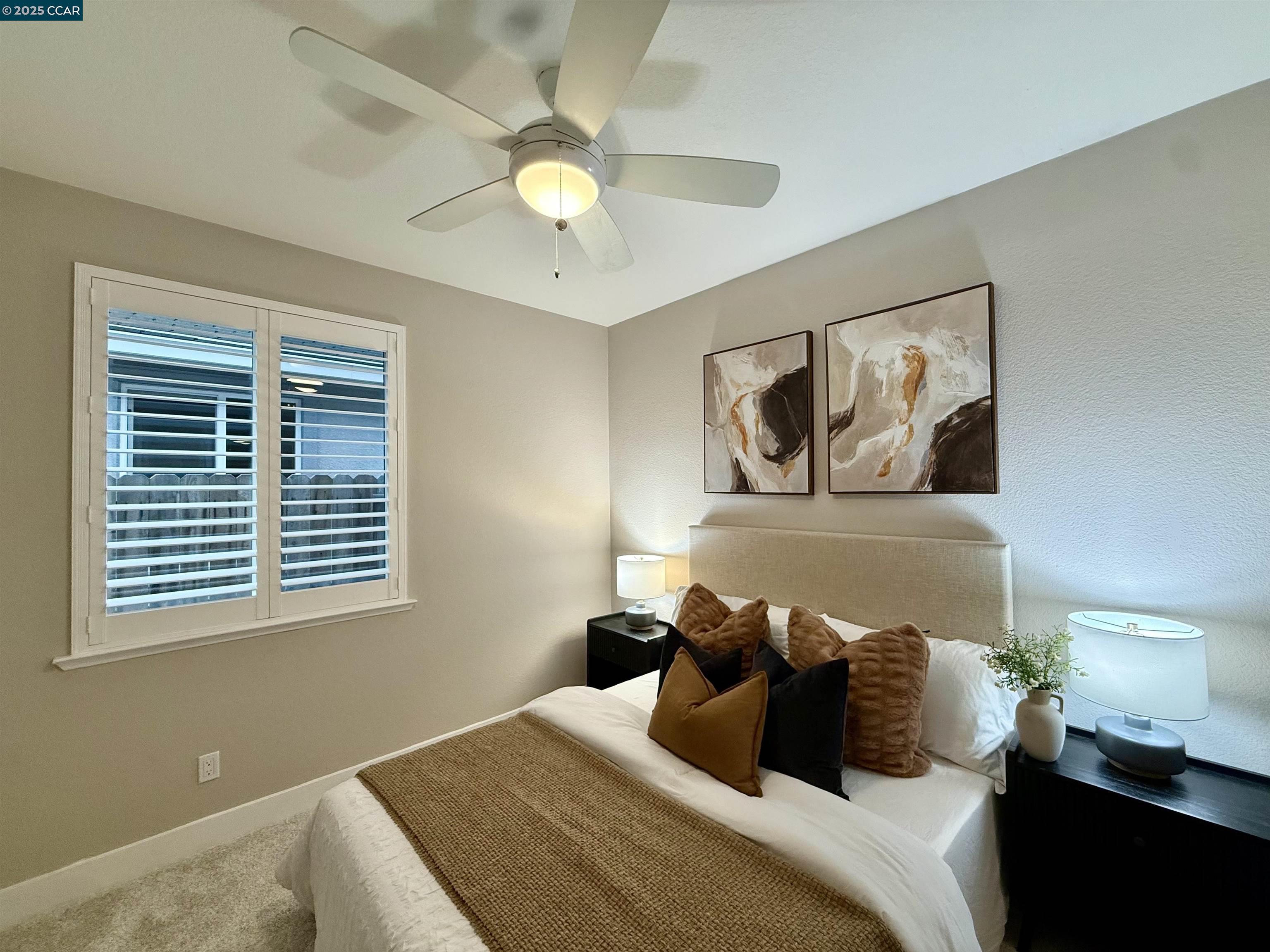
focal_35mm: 14
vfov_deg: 85.7
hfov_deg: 102.1
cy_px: 476
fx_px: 514
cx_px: 635
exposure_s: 1/120
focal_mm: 2.22
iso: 200
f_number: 2.2
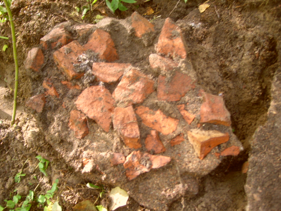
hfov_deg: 52.6
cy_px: 106
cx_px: 140
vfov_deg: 40.7
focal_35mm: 35
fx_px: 284
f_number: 2.8
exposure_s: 1/5
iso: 50
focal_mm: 5.8
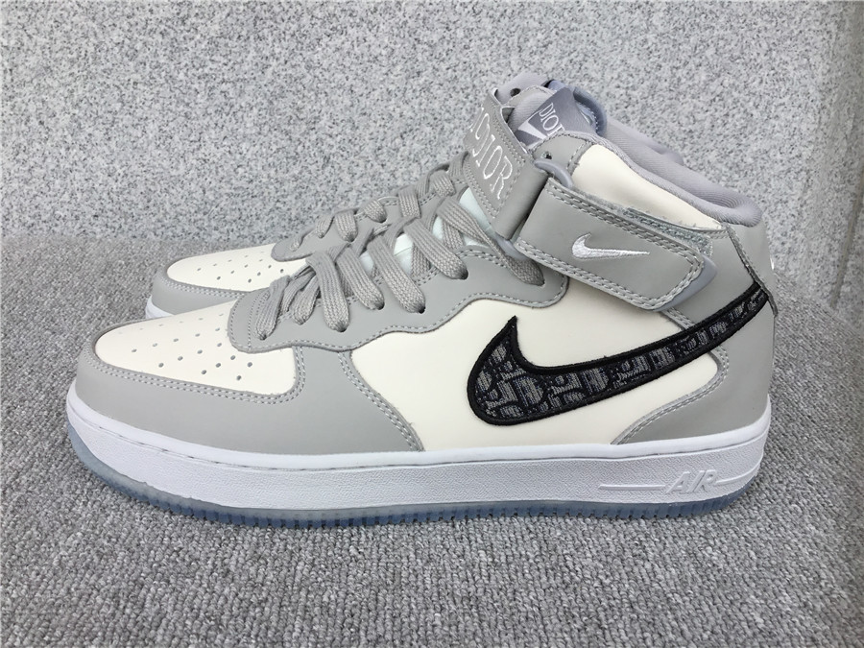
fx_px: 774
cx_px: 432
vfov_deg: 45.4
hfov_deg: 58.4
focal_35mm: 31
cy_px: 324
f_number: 2.4
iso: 25
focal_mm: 3.3
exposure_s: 1/240
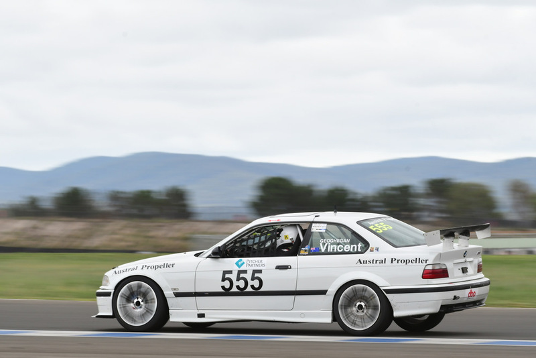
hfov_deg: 6.9
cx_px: 268
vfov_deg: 4.6
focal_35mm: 300
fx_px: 4468
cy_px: 179
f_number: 11
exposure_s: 1/200
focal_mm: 200
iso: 320
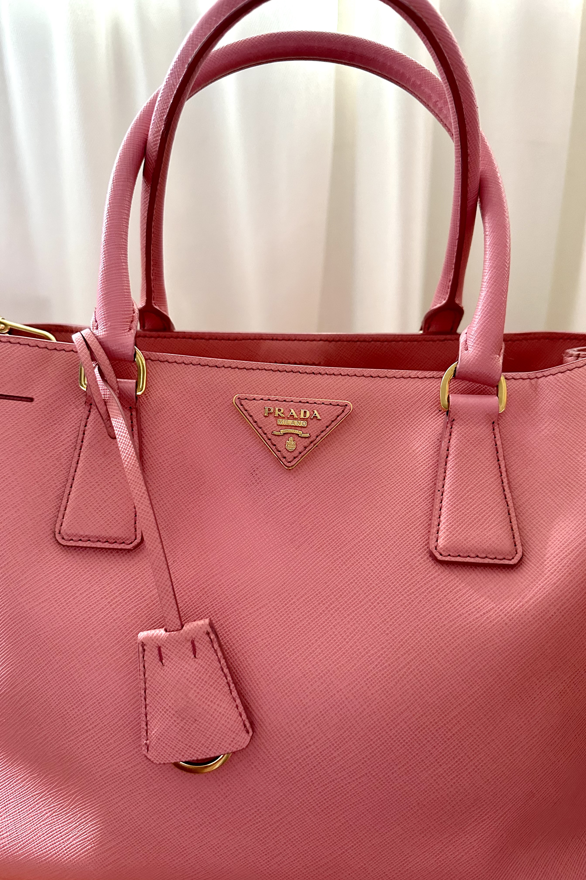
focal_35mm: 25
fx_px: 610
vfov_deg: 71.5
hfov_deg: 51.3
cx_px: 291
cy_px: 440
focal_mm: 6.86
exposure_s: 1/60
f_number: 1.78
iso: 500
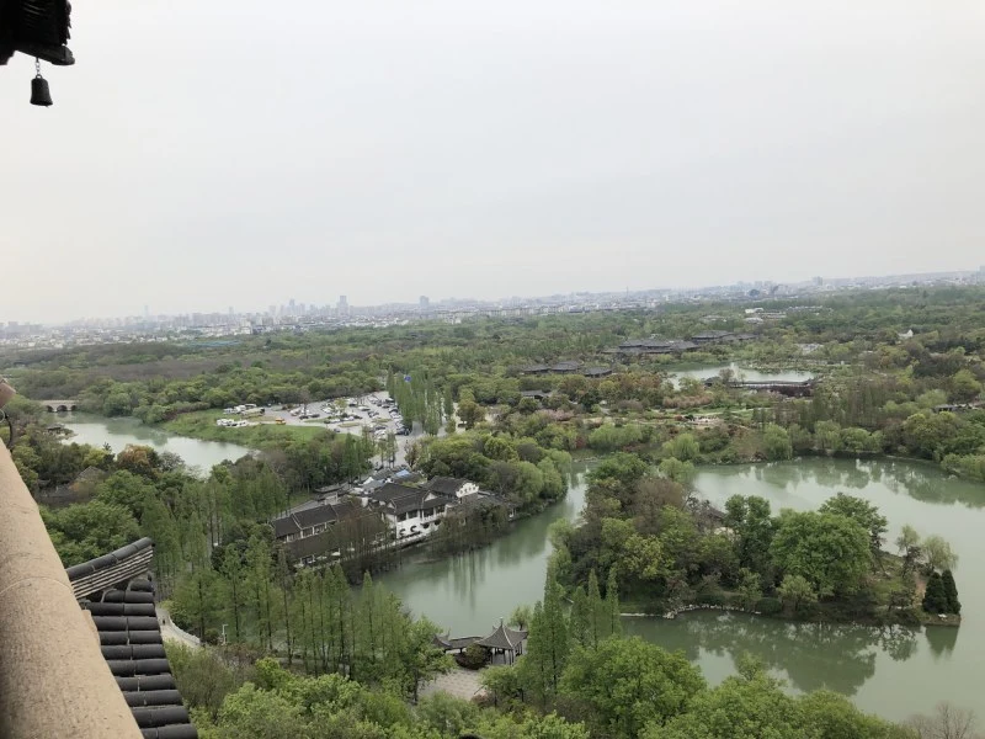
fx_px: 797
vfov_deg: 49.7
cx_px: 492
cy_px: 370
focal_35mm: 28
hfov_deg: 63.4
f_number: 1.8
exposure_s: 1/2000
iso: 20
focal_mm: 4
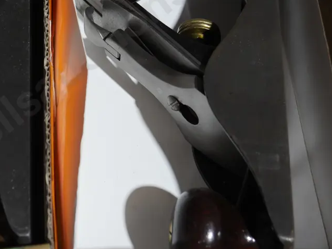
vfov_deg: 16.4
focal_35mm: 90
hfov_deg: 21.5
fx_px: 863
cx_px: 72
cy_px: 71
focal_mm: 28
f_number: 5.3
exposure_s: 1/60
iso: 800
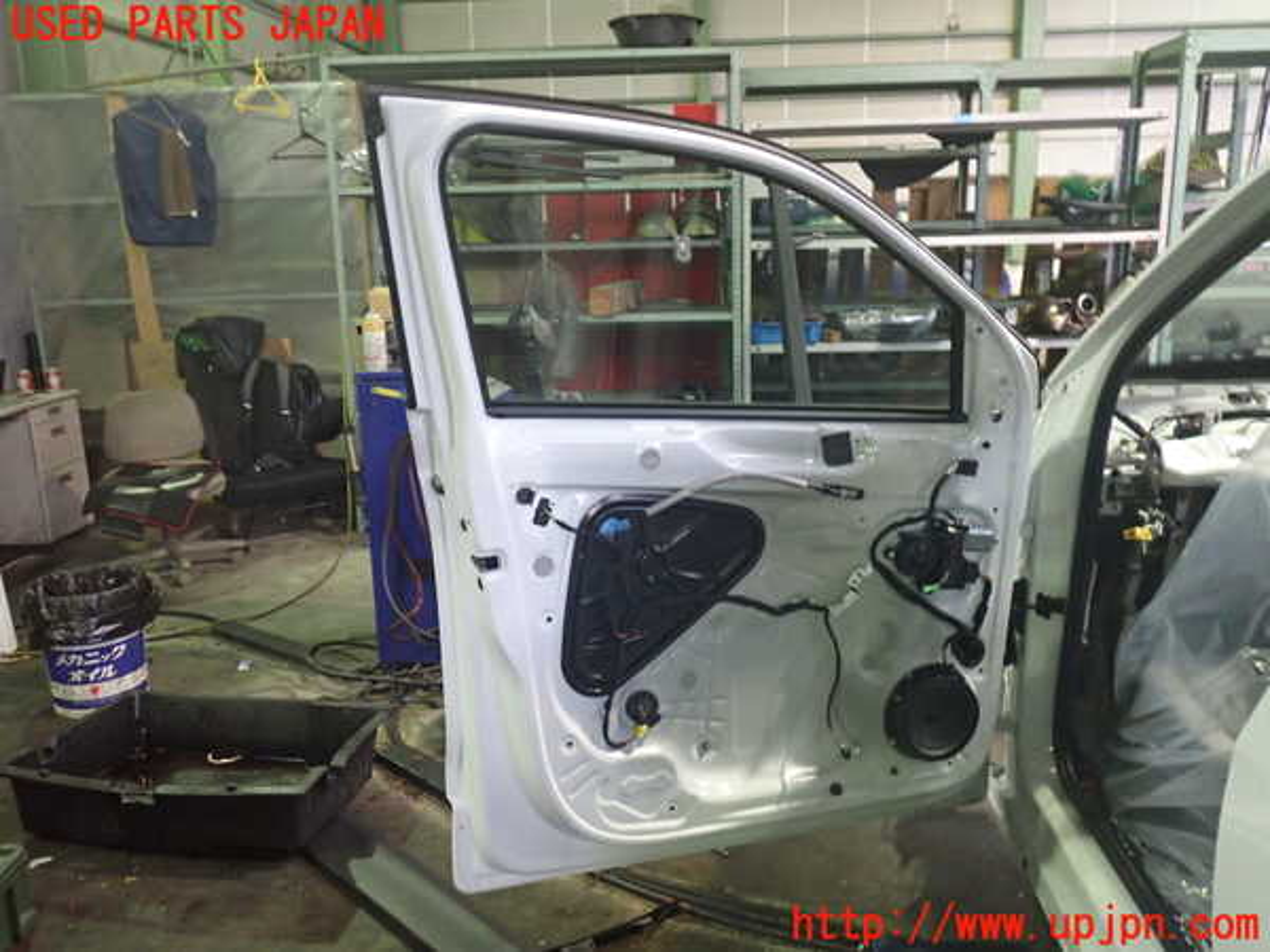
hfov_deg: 60.0
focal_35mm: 30
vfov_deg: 46.8
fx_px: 1101
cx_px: 635
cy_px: 476
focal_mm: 5.4
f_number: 2.3
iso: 640
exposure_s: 1/30
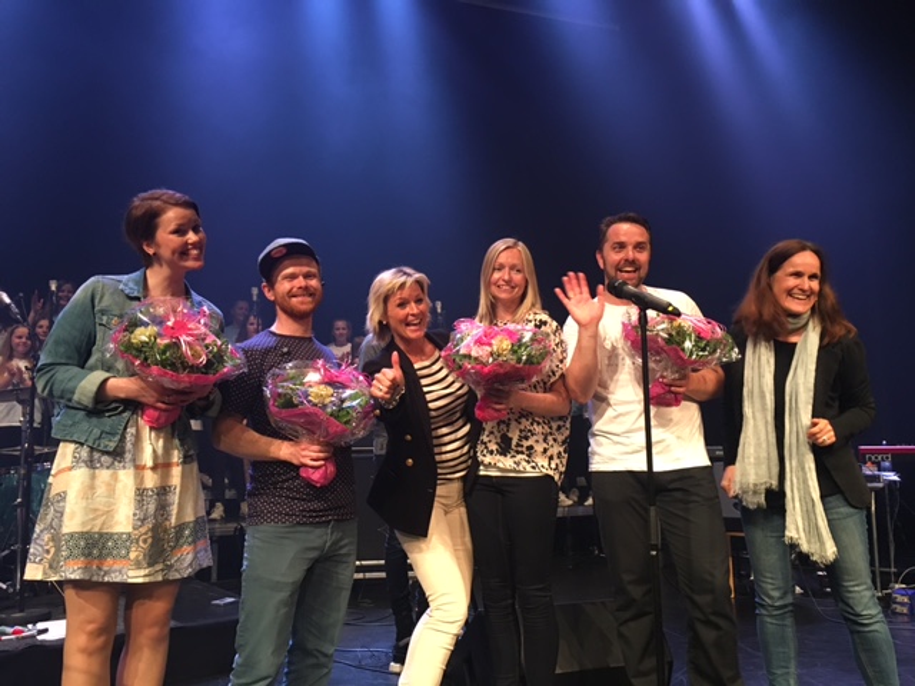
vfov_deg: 48.2
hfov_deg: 61.7
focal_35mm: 29
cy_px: 343
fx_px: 767
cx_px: 458
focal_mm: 4.15
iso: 200
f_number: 2.2
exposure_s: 1/33
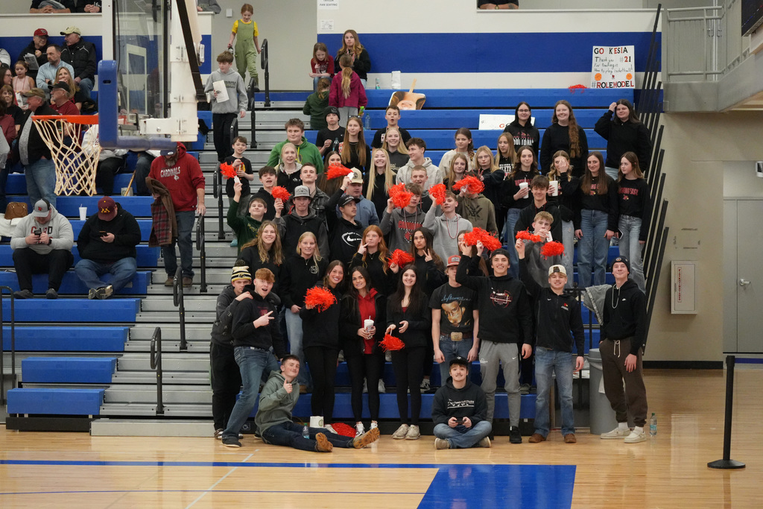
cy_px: 254
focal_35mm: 105
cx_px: 382
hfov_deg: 19.5
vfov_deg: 13.0
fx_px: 2226
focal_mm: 70
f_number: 5
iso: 6400
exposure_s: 1/500
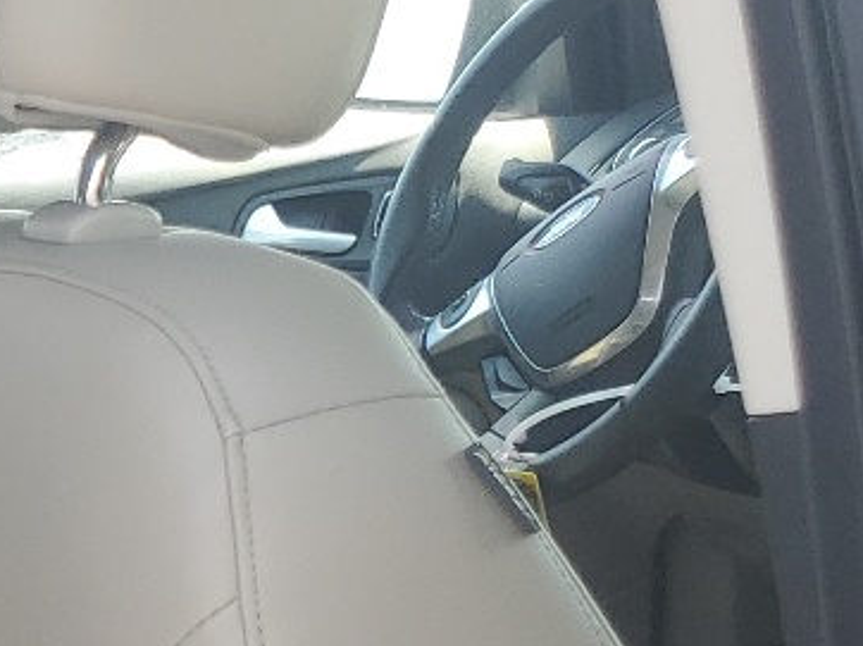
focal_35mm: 115
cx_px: -834
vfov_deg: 12.4
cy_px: 896
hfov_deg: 14.4
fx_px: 2865
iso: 50
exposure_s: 1/333
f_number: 1.5
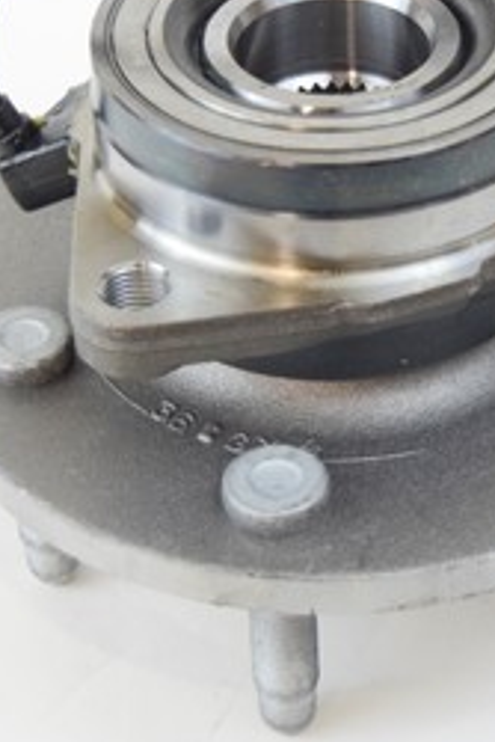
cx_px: 394
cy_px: 209
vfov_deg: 18.3
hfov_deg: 12.3
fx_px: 2292
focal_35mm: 111
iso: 1600
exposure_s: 1/60
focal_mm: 29
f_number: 4.2
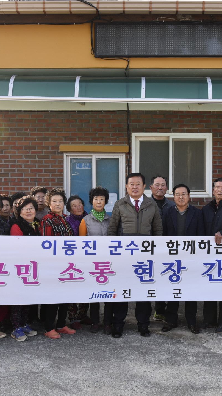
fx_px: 513
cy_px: 204
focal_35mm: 49
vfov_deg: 42.1
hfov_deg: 24.4
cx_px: 133
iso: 100
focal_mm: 28
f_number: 5.6
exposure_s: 1/125
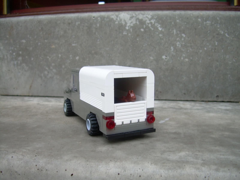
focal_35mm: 38
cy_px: 90
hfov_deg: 49.0
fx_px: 263
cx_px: 120
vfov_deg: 37.7
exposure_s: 1/15
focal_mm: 6.3
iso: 50
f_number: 2.8
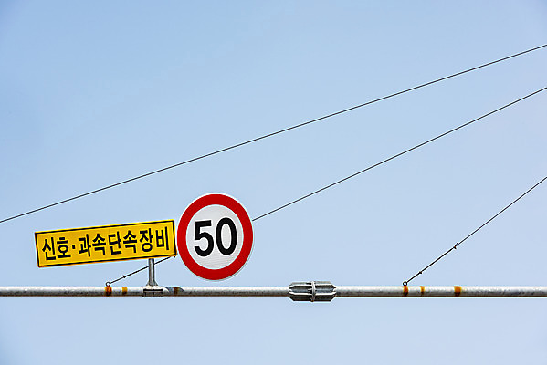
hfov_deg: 10.3
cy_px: 182
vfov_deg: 6.9
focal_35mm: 200
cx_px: 274
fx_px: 3040
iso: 200
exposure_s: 1/250
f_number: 14
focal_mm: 200
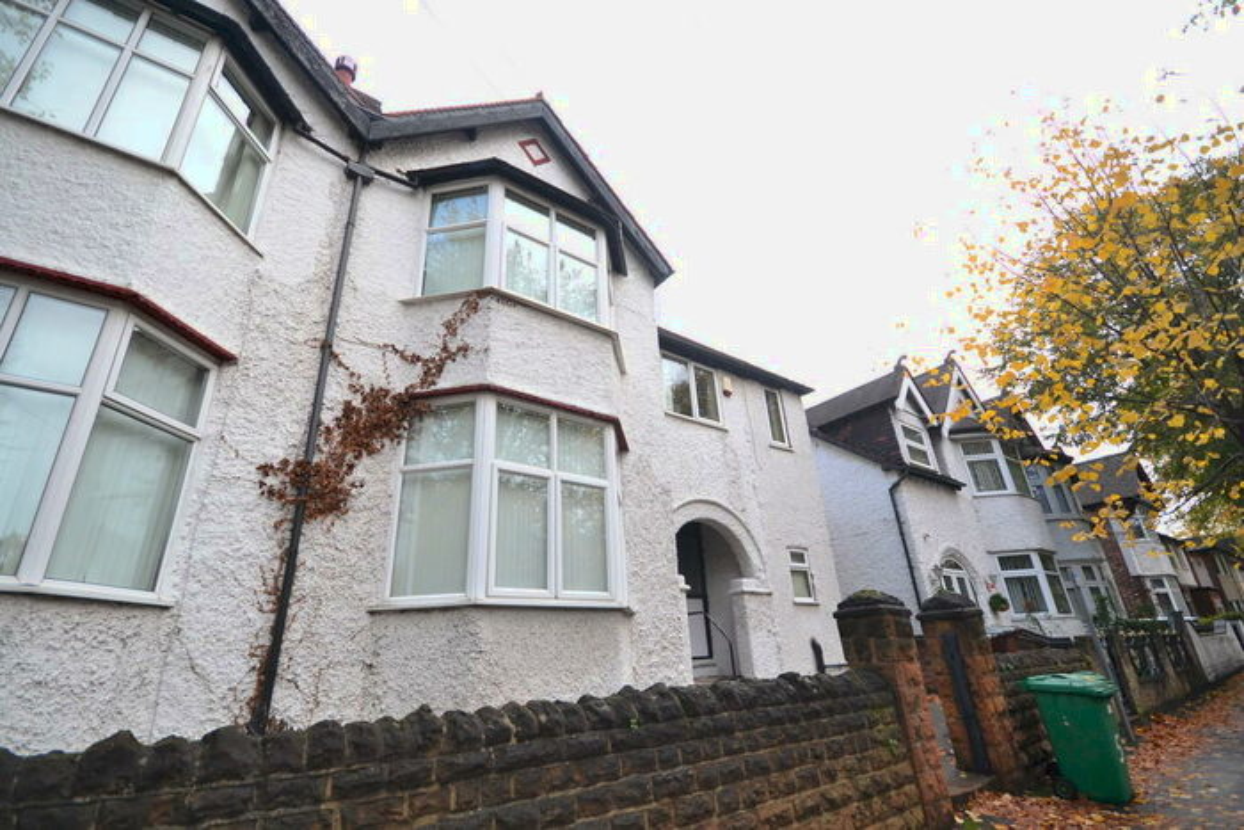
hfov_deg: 100.4
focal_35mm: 15
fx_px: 518
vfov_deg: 77.4
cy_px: 415
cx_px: 622
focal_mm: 10
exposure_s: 1/125
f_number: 5.6
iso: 400
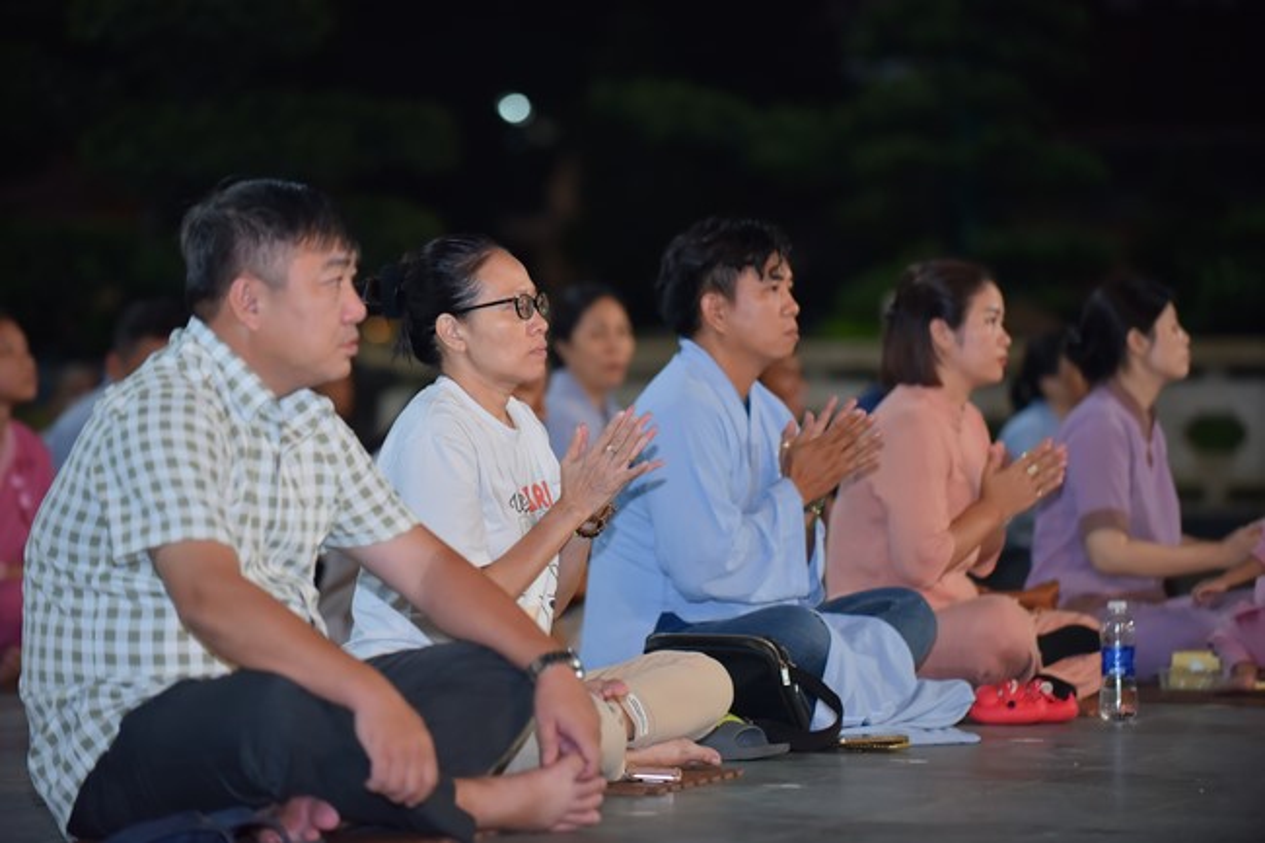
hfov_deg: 14.7
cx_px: 632
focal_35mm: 140
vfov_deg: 9.8
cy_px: 422
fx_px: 4918
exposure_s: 1/125
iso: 800
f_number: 2.8
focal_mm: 140
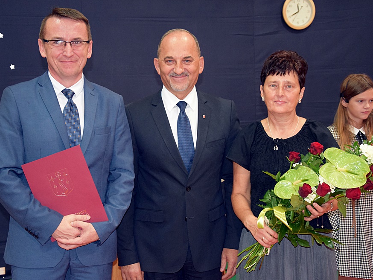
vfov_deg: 22.3
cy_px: 139
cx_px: 173
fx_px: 711
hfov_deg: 29.4
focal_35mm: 66
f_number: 4.5
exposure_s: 1/60
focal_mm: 40
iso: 2800
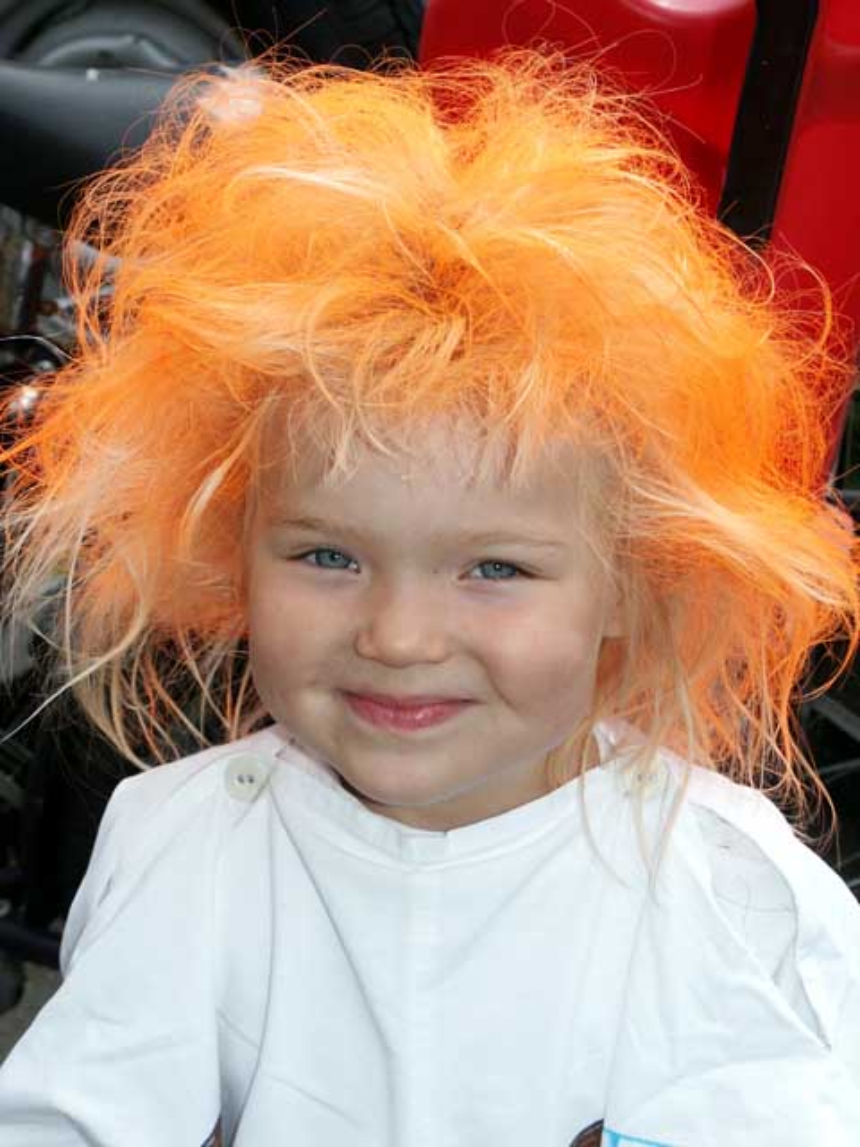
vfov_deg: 24.7
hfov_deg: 18.7
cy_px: 574
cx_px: 430
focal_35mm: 79
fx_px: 2617
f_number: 4.5
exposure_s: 1/1000
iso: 200
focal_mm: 19.52
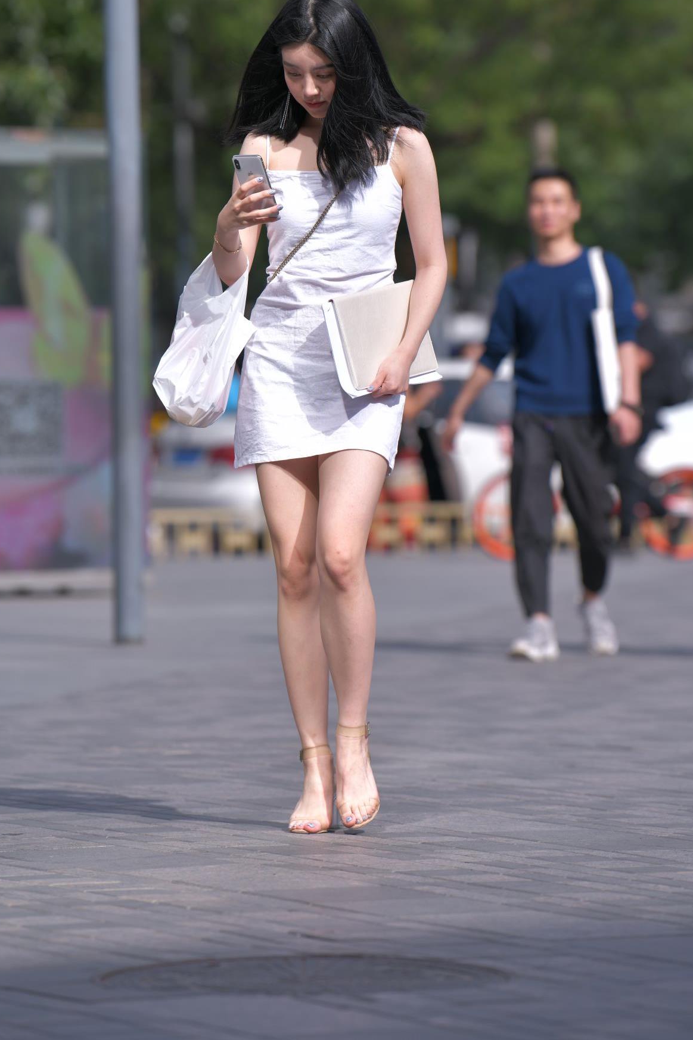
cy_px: 451
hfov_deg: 6.1
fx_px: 6555
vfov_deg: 9.1
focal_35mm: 227
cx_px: 356
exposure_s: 1/1000
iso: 64
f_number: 4
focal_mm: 200
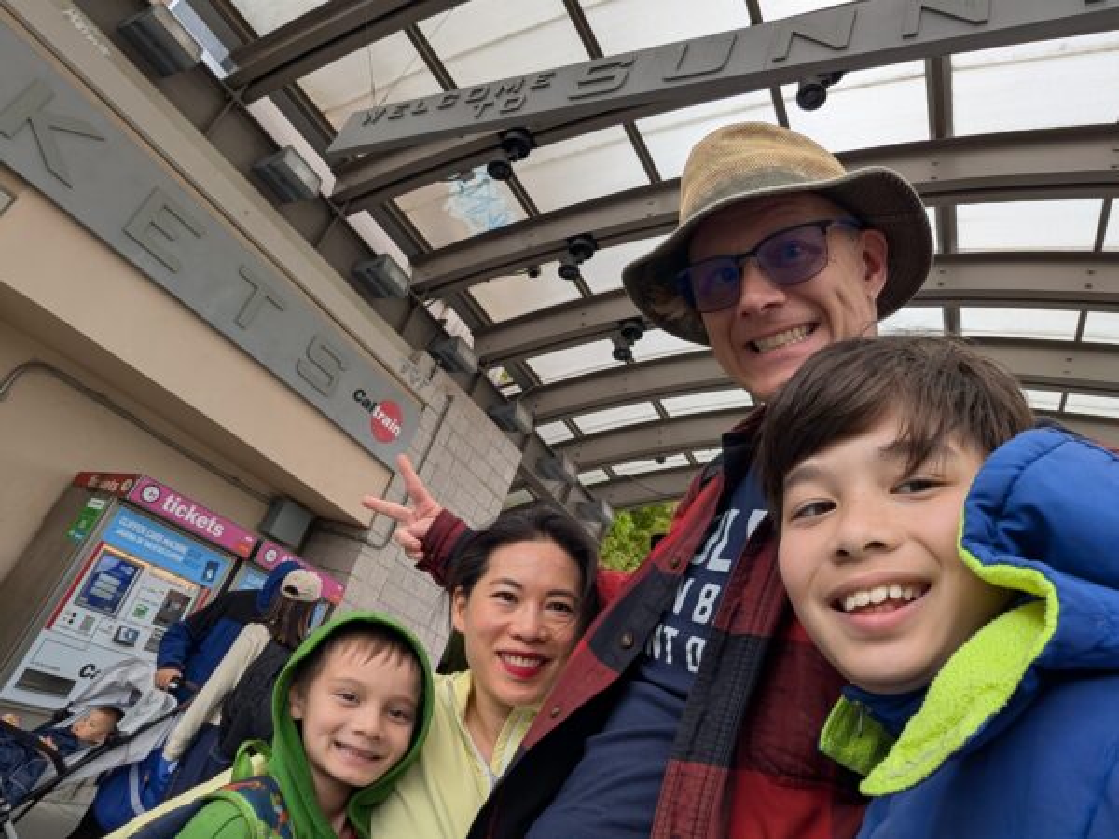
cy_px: 420
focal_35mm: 21
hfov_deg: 79.0
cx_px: 560
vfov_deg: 63.4
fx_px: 679
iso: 44
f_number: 2.2
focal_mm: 2.74
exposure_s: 1/333
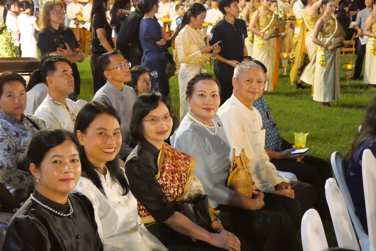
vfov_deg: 18.5
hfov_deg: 27.3
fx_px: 773
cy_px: 126
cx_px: 188
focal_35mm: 74
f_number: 5.6
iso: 12800
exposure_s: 1/80
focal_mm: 36
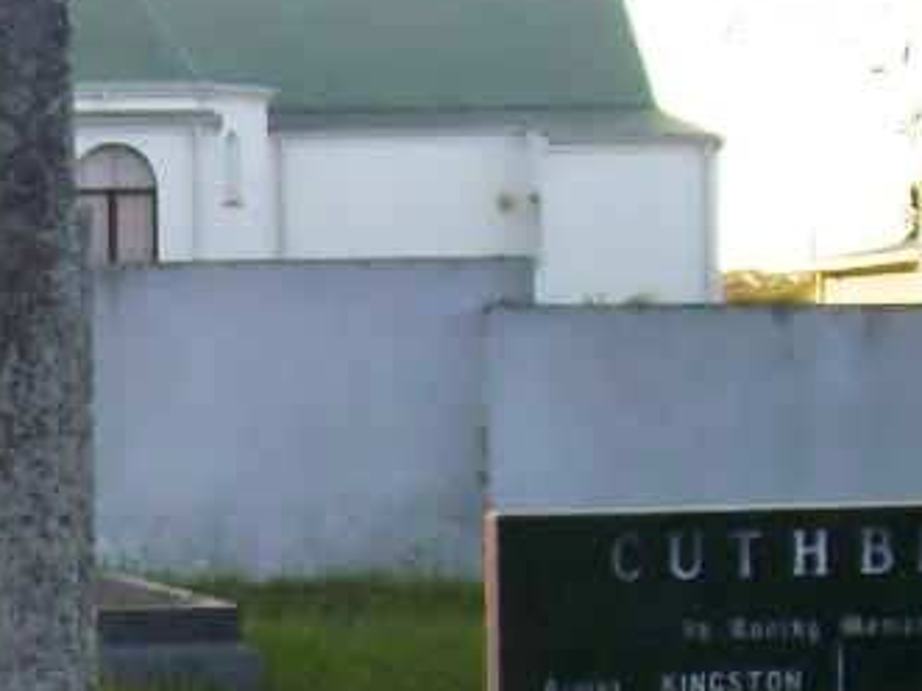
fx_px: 4340
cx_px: -454
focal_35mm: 163
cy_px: 945
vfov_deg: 8.9
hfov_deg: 11.6
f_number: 3
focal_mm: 7.6
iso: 80
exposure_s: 1/356
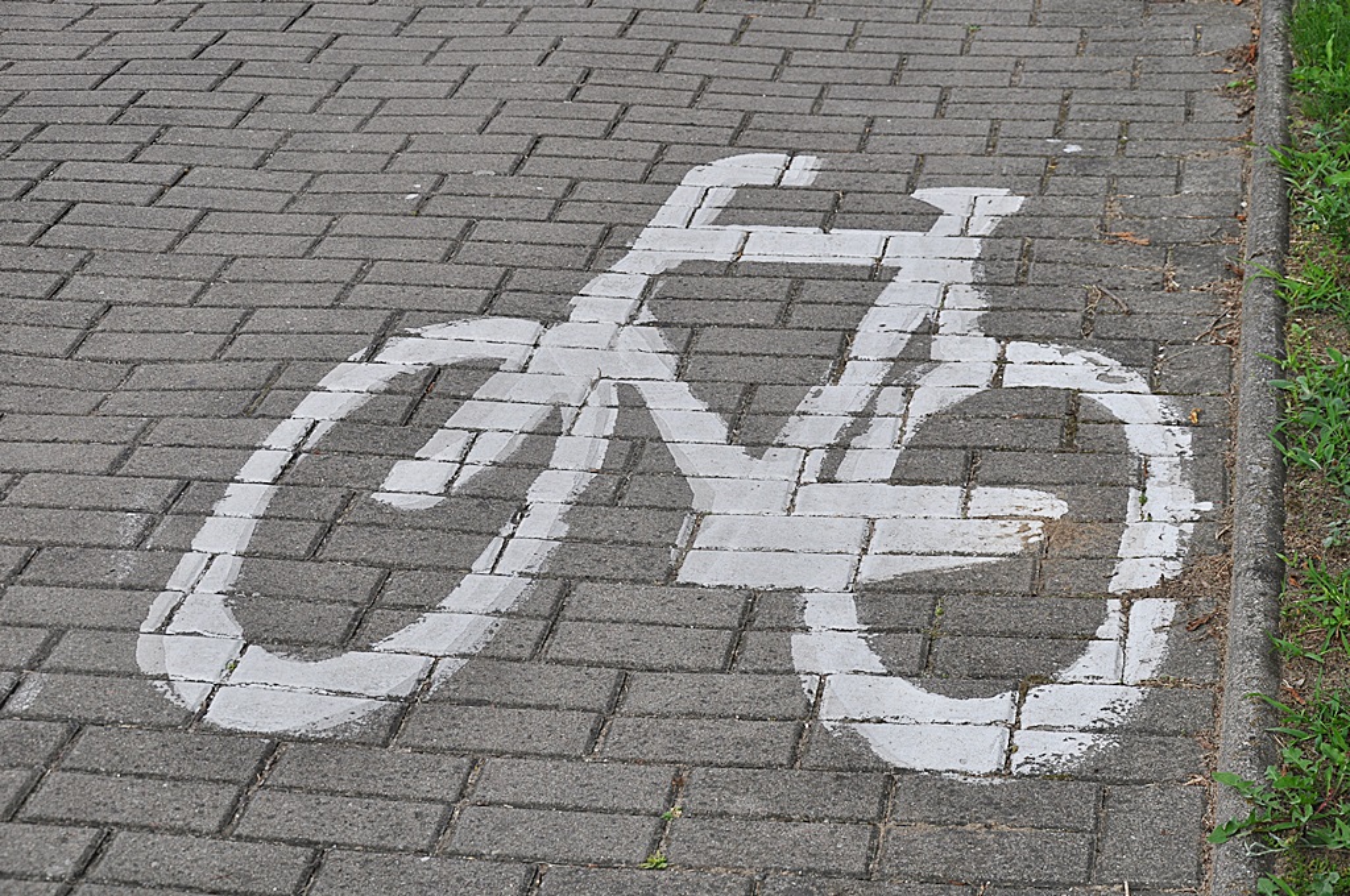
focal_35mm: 78
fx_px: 2921
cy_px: 448
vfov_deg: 17.4
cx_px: 675
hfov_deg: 26.0
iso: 200
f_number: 8
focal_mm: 52
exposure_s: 1/250
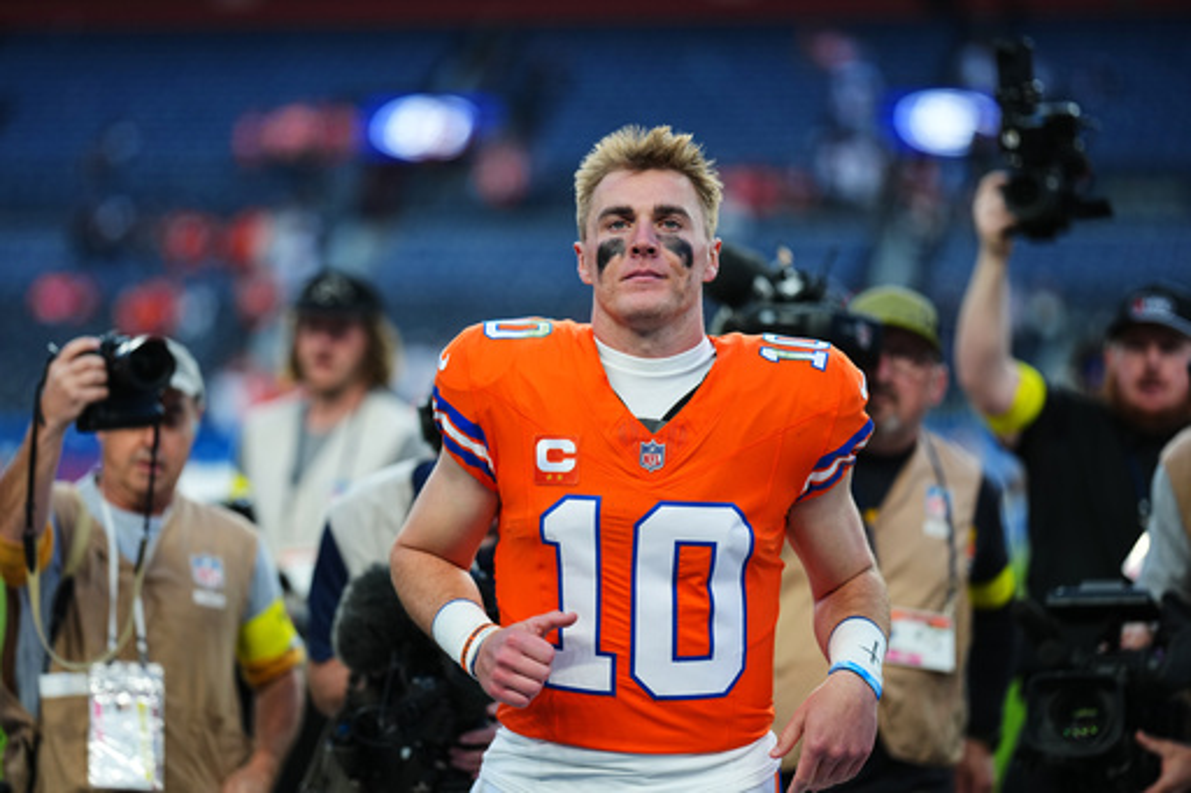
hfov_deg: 15.2
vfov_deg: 10.2
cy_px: 396
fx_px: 4465
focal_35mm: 135
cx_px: 596
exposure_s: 1/2000
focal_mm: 135
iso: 500
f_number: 1.8
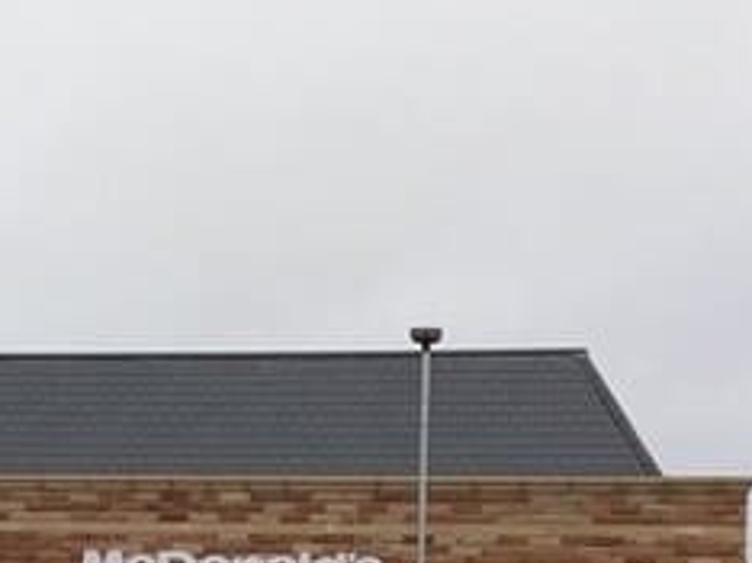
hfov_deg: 18.2
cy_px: 660
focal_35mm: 107
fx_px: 2322
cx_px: 109
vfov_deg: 13.5
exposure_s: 1/480
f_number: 1.89
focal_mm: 5.43
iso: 54
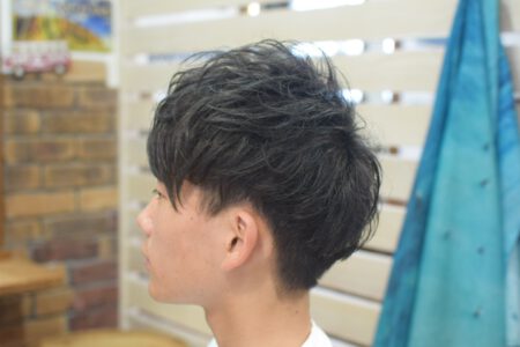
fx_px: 758
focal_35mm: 52
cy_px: 174
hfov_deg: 37.9
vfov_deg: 25.8
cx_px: 260
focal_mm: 35
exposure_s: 1/60
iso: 1400
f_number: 2.8
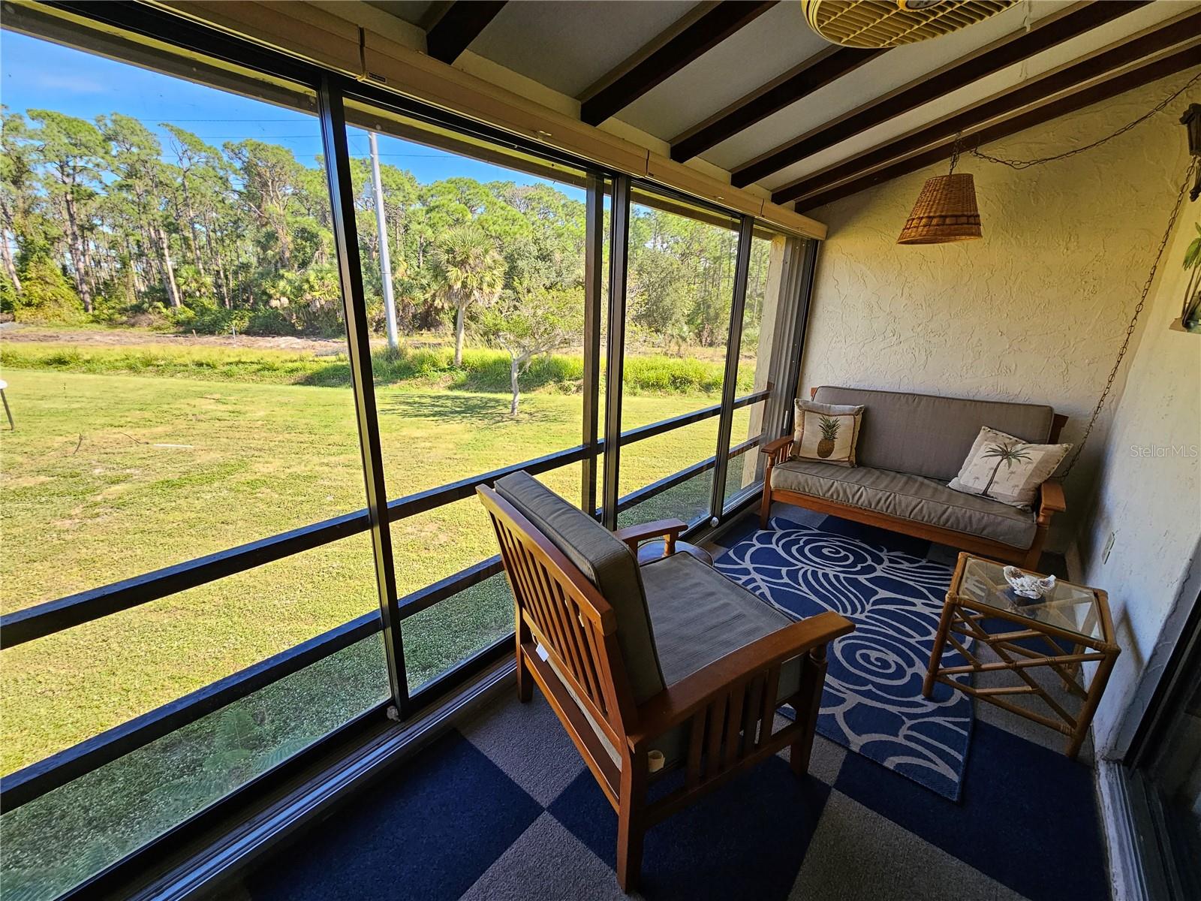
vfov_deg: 89.9
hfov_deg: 106.2
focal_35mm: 13
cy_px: 450
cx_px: 600
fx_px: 451
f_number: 2.2
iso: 100
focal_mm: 2.2
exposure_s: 1/207
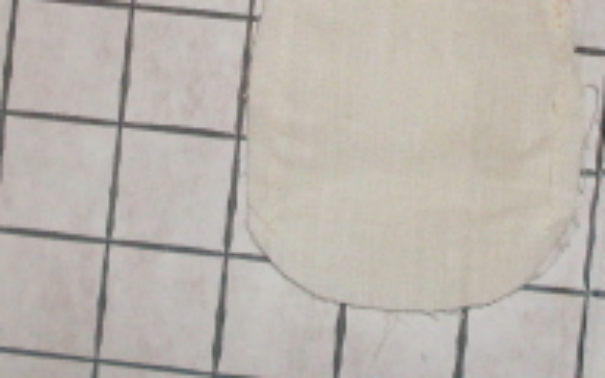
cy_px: -119
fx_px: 2192
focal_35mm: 133
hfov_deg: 15.7
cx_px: 377
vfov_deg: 9.7
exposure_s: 1/45
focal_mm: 6.3
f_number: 2.8
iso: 100
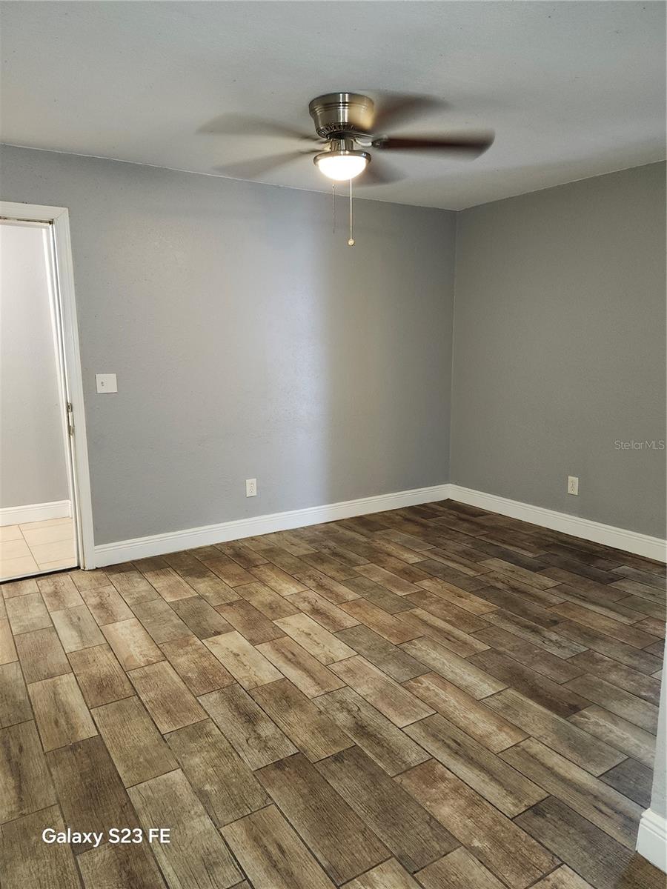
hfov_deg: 58.9
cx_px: 334
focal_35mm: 23
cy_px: 444
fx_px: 591
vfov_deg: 73.9
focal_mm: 5.54
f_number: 1.8
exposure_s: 1/13.4
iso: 125
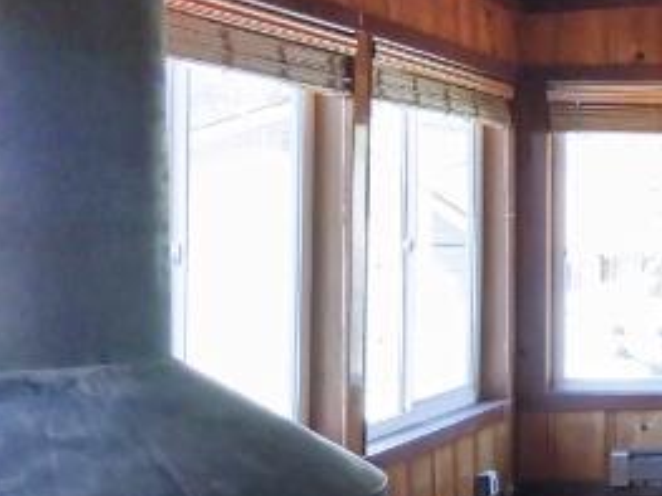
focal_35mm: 80
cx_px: 1062
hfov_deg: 20.1
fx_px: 1529
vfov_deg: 18.4
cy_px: 258
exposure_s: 1/160
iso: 800
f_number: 2.8
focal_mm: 7
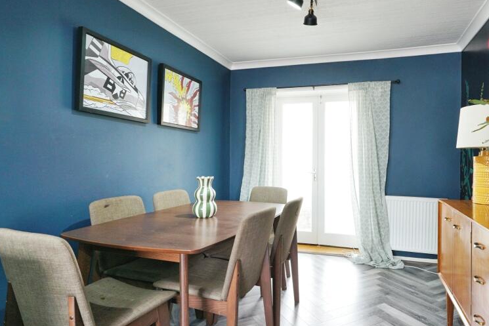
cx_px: 289
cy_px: 168
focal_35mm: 22
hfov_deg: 77.8
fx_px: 299
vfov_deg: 57.2
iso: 1000
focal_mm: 16
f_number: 11
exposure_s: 1/15
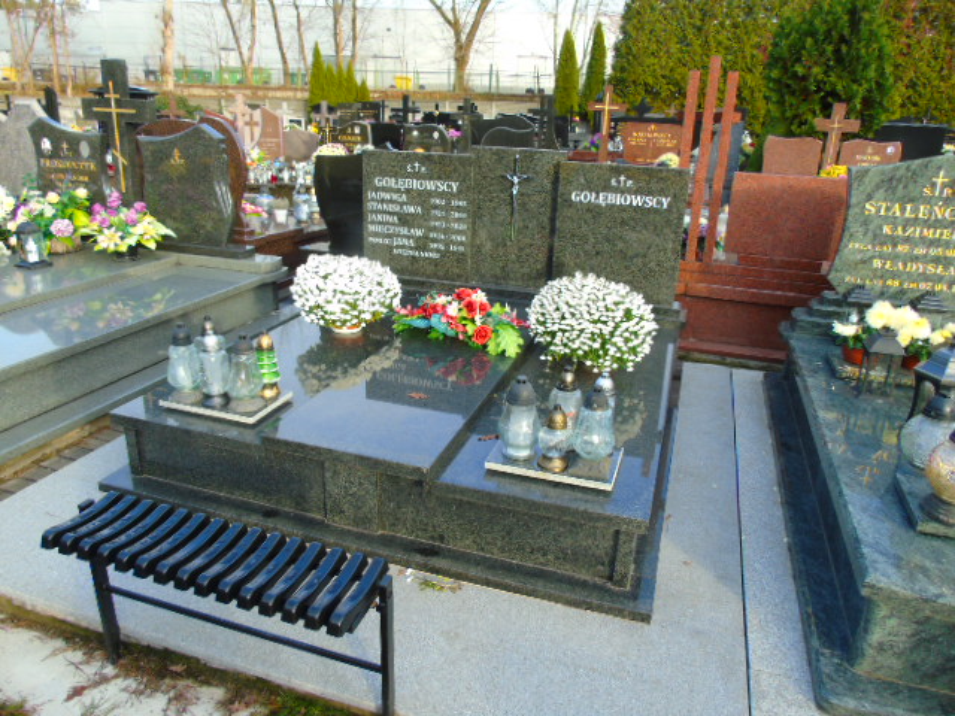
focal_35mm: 25
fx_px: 690
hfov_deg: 69.4
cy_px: 358
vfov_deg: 54.9
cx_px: 478
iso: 80
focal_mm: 4.4
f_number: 3.4
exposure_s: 1/125
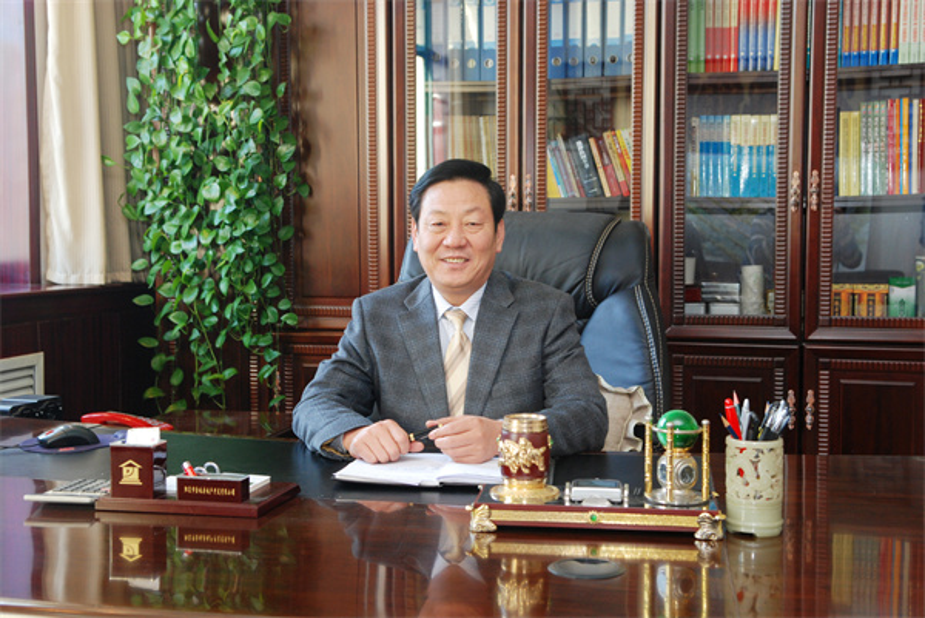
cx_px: 462
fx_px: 1234
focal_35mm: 48
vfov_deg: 28.1
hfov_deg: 41.1
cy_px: 309
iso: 400
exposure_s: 1/30
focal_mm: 32
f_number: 5.6
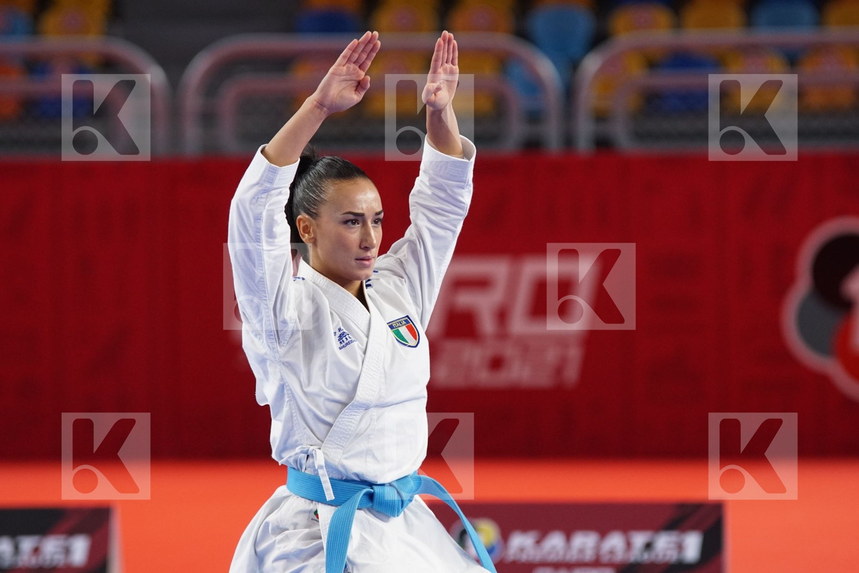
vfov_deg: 5.1
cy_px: 286
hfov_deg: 7.6
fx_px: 6442
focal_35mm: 270
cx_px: 430
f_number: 3.2
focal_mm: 180
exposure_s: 1/400
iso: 1000
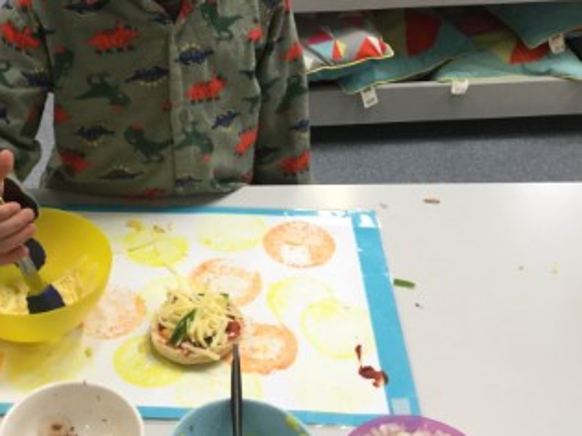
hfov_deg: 30.2
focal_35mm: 63
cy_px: 144
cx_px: 146
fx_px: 1059
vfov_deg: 23.2
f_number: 2.4
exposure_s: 1/33
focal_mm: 3.3
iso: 80
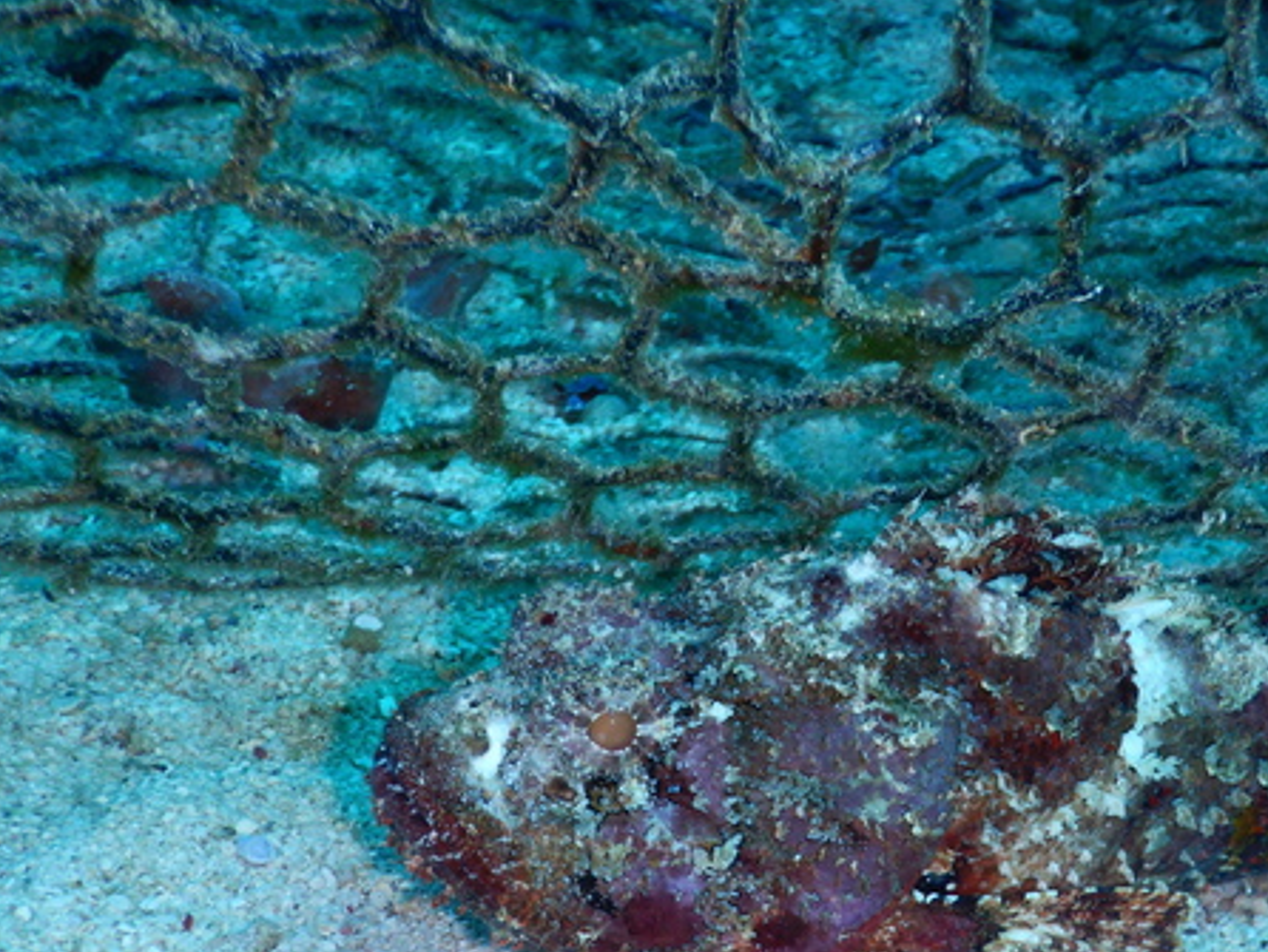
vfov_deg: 21.2
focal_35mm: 69
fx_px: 2529
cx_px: 785
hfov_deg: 28.1
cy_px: 709
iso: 125
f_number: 4.3
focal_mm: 7.8
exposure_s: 1/160
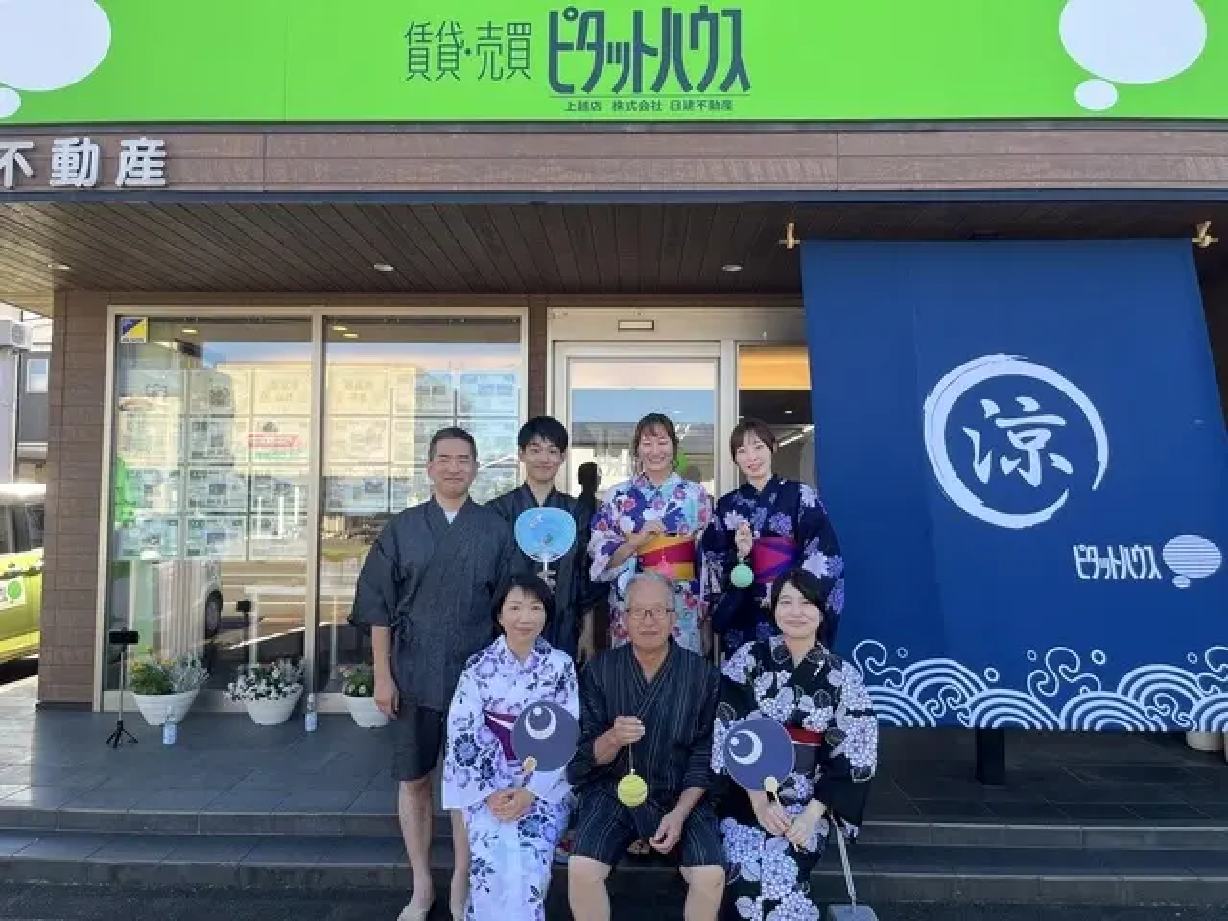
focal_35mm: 26
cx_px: 614
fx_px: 922
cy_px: 460
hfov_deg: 67.3
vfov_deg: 53.1
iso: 50
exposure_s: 1/388
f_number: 1.6
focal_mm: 5.1
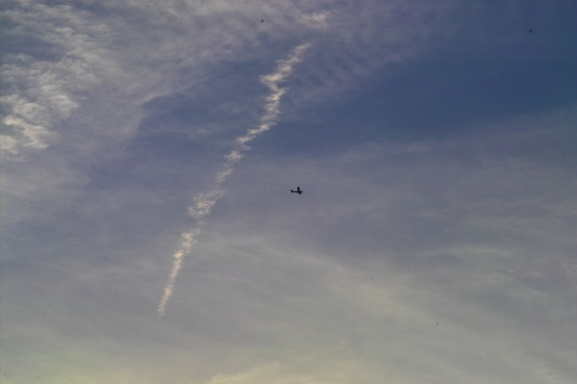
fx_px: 2869
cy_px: 192
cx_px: 288
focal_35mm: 179
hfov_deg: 11.5
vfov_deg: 7.7
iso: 100
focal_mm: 105
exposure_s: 1/750
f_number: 8
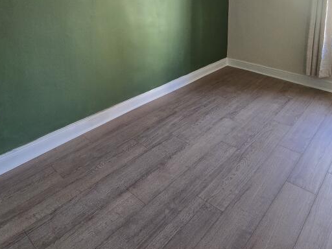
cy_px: 28
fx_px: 249
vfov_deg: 47.9
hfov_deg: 67.3
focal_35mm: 26
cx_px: 158
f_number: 2.2
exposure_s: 1/60
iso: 200
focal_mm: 2.2
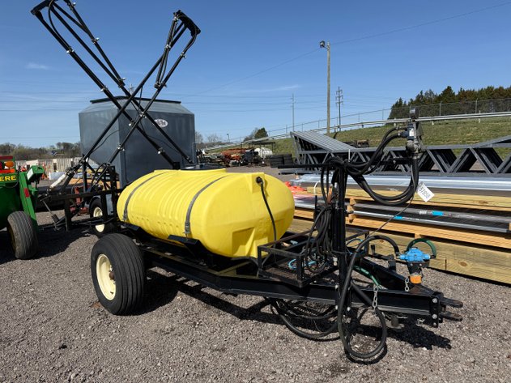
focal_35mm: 24
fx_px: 354
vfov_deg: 56.8
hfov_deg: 71.6
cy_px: 192
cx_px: 256
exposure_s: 1/5714
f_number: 1.78
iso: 80
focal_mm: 6.76
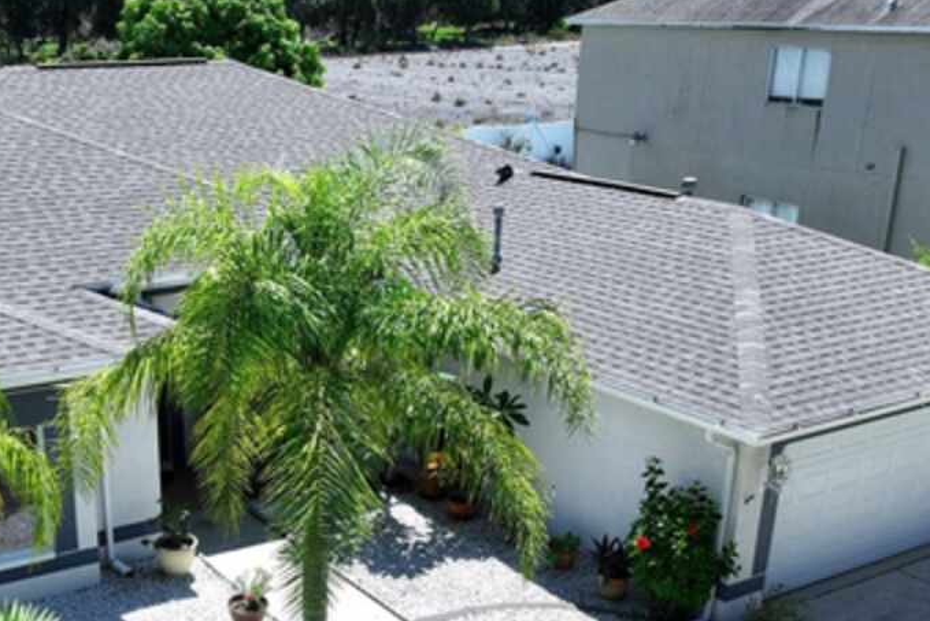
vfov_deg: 28.1
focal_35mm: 47
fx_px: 1214
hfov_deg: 41.2
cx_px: 284
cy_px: 489
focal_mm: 12.29
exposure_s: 1/240
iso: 100
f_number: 3.5
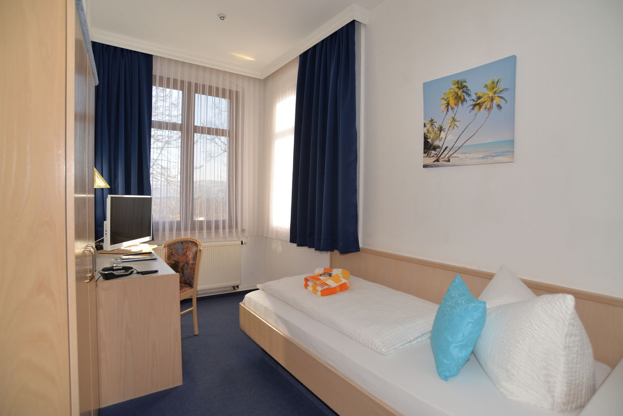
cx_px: 312
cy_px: 208
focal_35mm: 18
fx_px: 312
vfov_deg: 67.4
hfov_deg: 90.0
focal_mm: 18
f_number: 5.6
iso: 180
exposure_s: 1/125
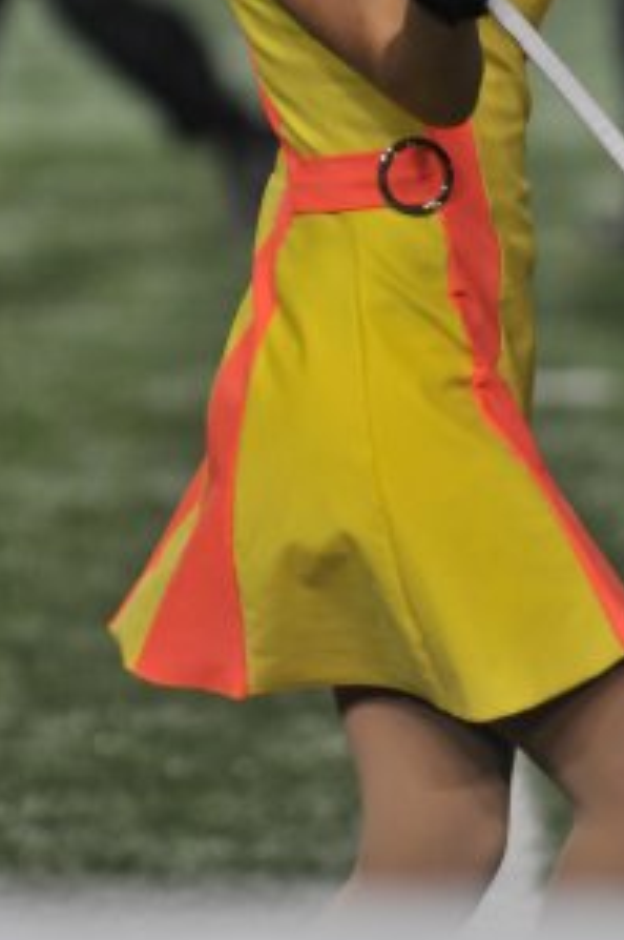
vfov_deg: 3.4
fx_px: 15739
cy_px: 85
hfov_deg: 2.3
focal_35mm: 604
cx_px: 345
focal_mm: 200
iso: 800
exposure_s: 1/500
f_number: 2.8
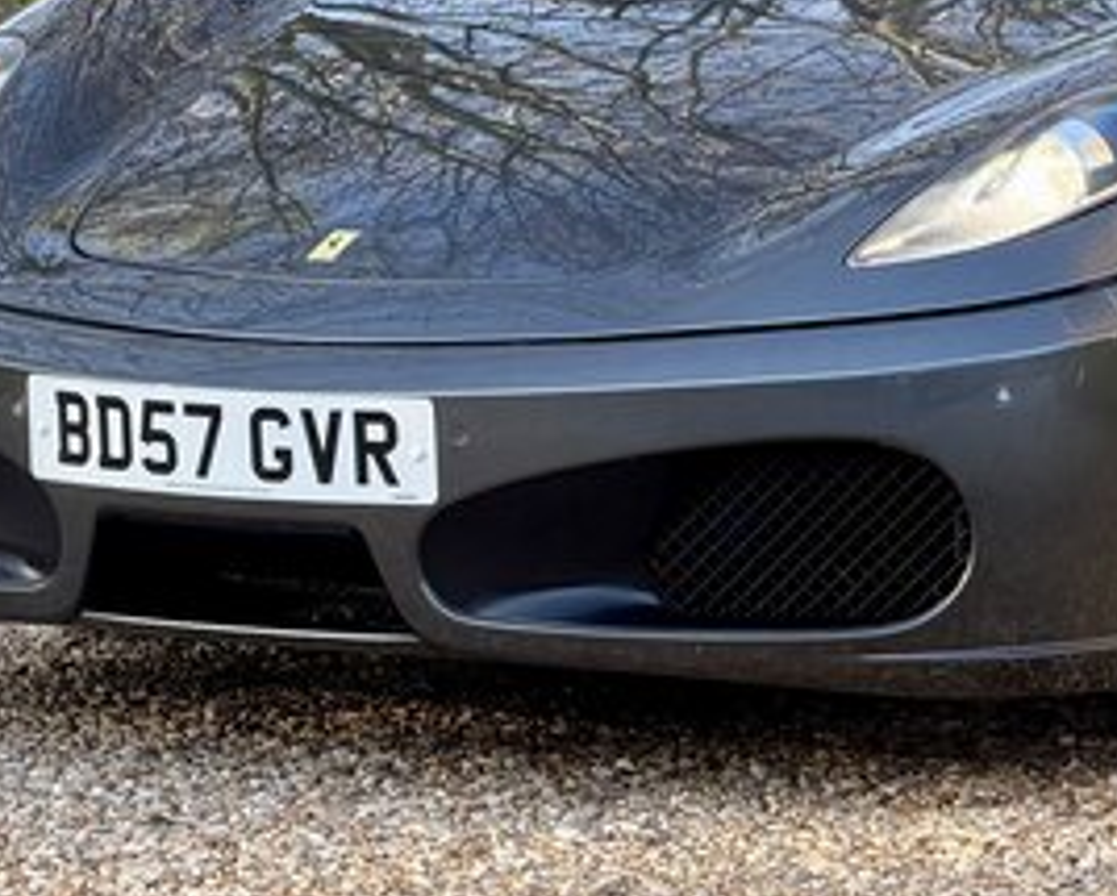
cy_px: 271
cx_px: 1163
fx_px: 9631
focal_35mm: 291
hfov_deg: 6.6
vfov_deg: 5.3
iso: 80
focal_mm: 16.89
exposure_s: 1/121
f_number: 2.8
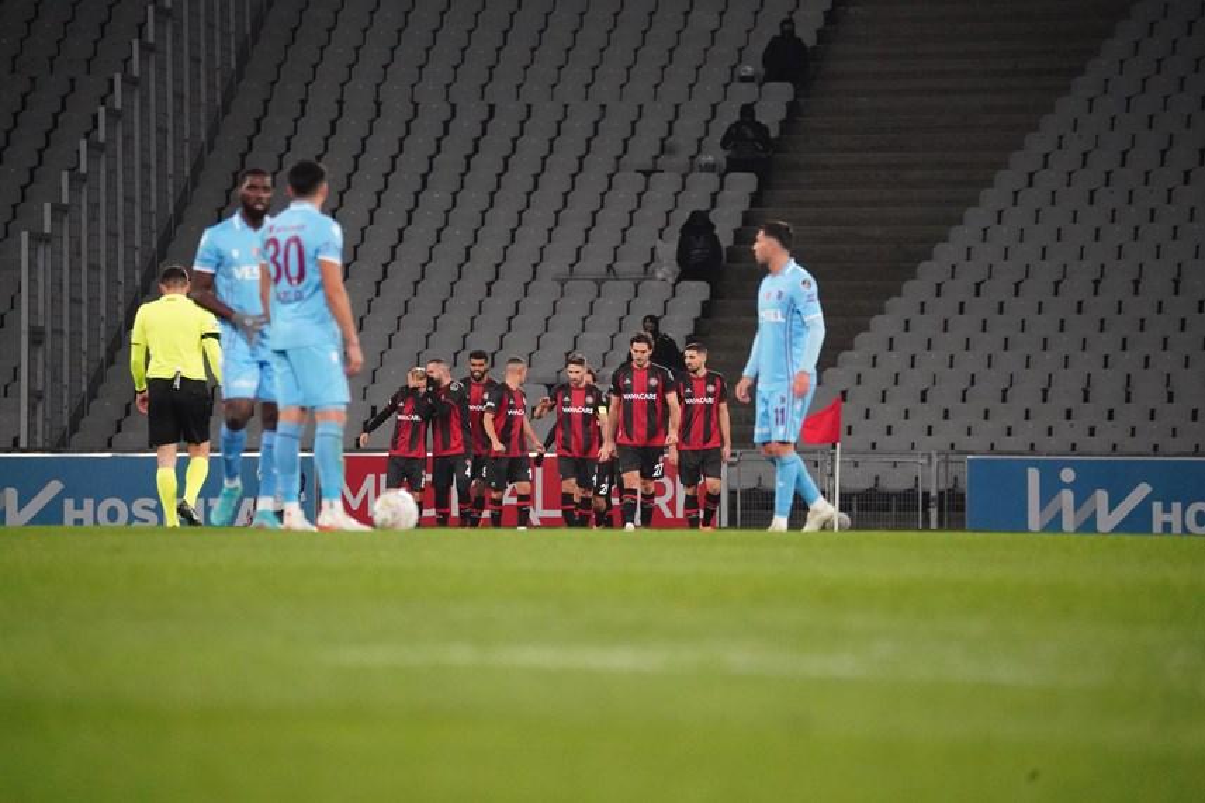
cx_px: 602
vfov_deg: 3.4
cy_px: 402
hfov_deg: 5.2
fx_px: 13385
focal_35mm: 400
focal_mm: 400
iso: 12800
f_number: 6.3
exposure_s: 1/1600
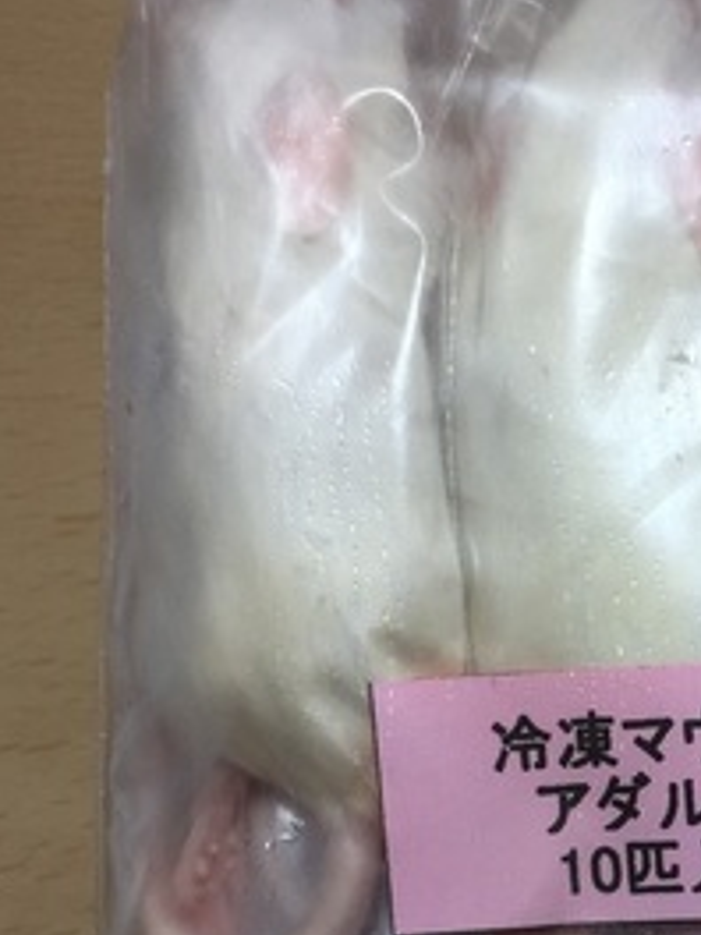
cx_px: 828
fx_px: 2133
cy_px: 843
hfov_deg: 17.8
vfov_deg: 24.0
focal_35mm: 79
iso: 32
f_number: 2.2
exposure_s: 1/213
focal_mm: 4.15
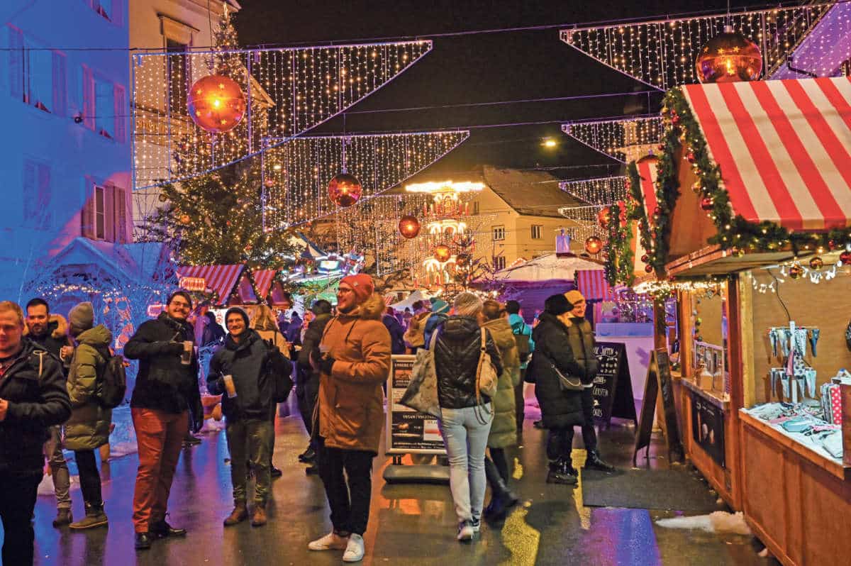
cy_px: 283
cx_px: 426
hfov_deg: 47.4
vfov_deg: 32.6
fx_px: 968
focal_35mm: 41
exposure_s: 1/30
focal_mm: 41
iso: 1600
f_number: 7.1
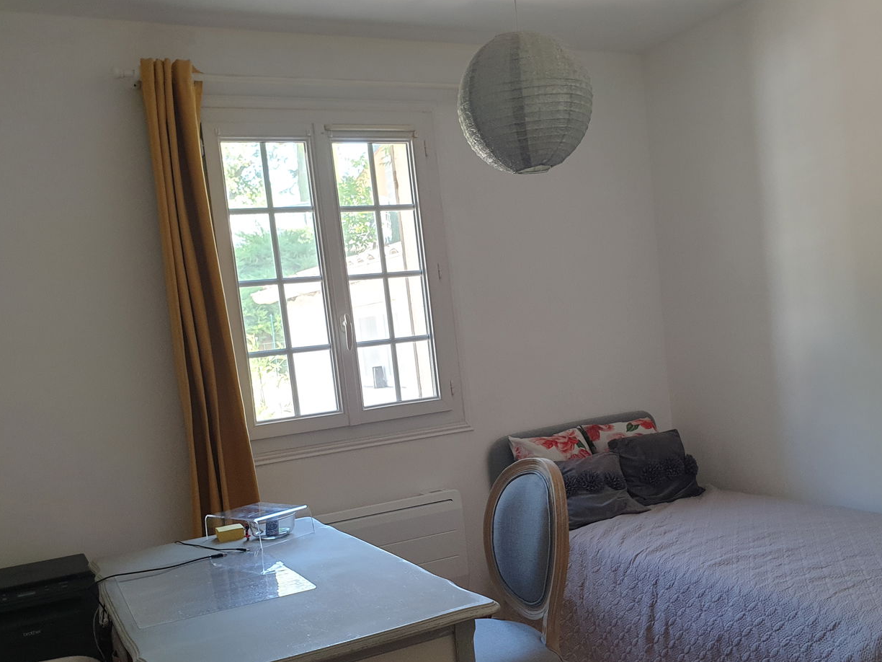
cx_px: 466
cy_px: 412
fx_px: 866
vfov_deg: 41.5
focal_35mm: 34
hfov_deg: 53.9
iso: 200
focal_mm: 4.3
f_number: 2.4
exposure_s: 1/50
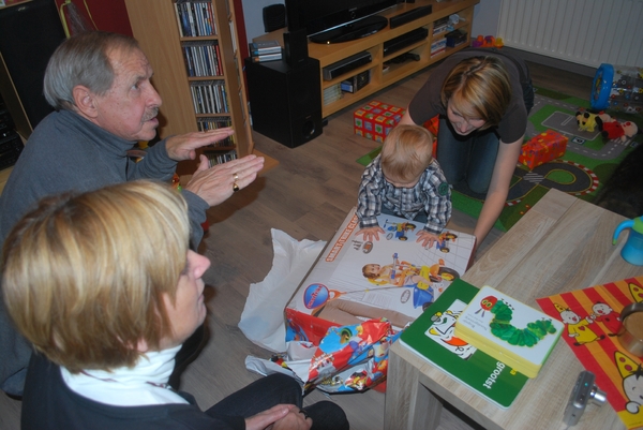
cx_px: 322
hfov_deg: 67.3
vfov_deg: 48.0
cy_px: 215
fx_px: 483
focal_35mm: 27
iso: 200
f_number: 3.5
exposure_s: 1/60
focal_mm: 18
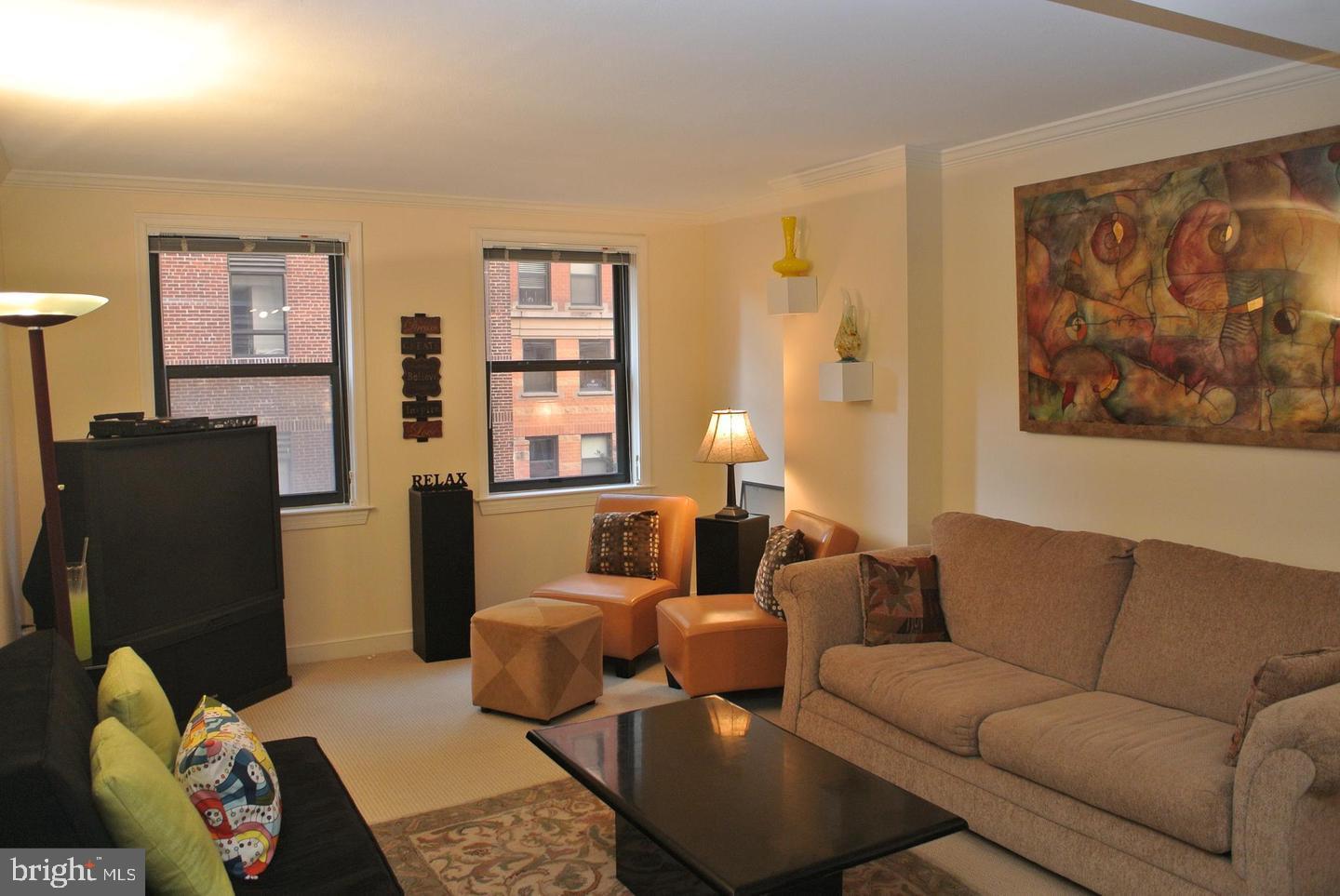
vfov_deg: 48.0
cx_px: 670
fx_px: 1006
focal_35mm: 27
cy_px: 448
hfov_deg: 67.3
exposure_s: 1/60
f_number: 2.8
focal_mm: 10
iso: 220
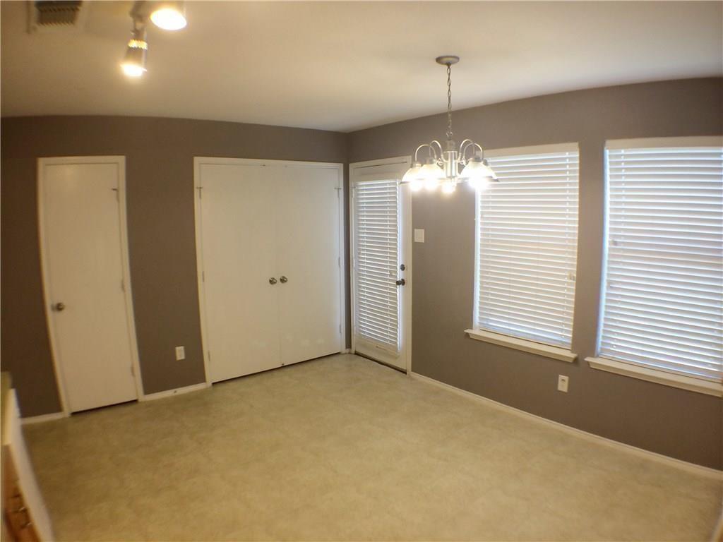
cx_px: 362
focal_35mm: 30
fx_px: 627
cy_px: 271
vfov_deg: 46.8
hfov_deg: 60.0
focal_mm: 4.12
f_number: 2.2
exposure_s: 1/40
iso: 50
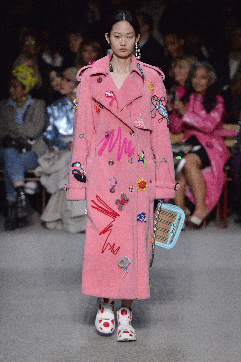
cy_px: 181
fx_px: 1910
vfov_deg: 10.8
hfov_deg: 7.2
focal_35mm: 190
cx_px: 120
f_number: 5
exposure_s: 1/400
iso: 5000
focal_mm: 190
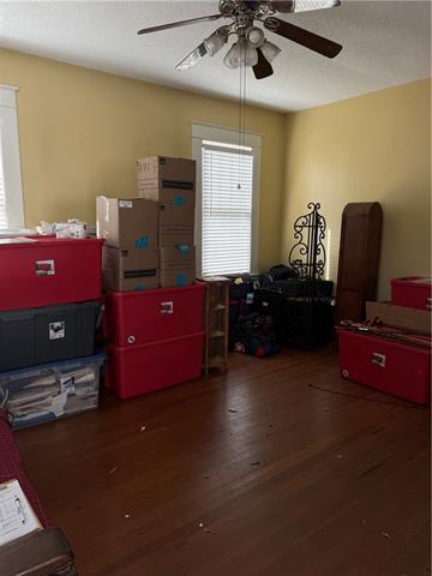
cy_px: 288
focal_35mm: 24
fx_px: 399
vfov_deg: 71.6
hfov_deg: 56.8
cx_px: 216
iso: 64
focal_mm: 6.76
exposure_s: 1/156
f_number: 1.78
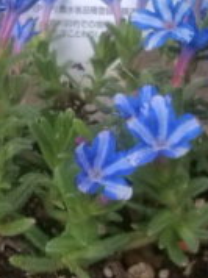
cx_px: 63
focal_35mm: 90
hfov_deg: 16.3
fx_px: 723
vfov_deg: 21.8
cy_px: 153
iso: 75
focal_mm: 3.3
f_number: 2.8
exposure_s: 1/30
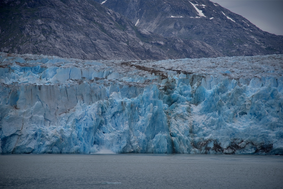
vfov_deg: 11.4
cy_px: 94
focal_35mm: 120
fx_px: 943
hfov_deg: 17.1
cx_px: 142
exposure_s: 1/250
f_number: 5
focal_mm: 120
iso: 100
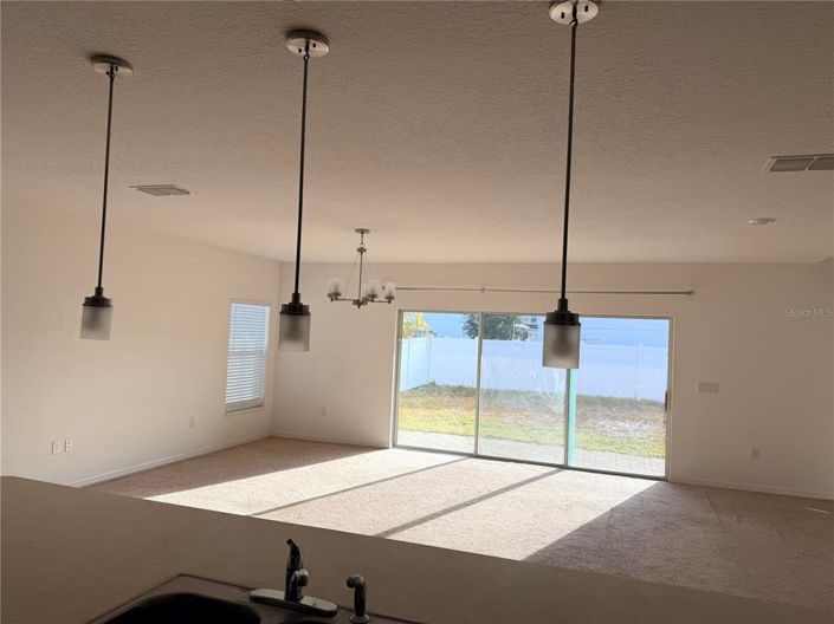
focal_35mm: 24
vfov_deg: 56.8
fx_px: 578
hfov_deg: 71.6
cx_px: 417
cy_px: 312
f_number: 1.78
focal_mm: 6.76
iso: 80
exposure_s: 1/488
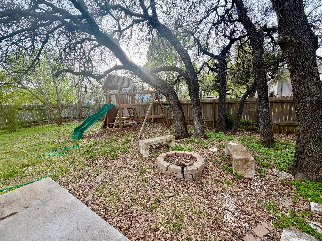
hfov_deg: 102.1
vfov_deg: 85.7
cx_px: 161
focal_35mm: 14
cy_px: 120
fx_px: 130
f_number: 2.2
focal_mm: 2.22
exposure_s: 1/145
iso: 64
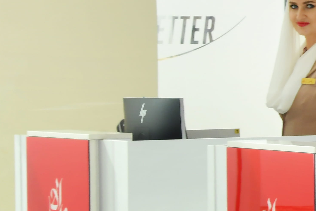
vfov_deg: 5.3
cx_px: 836
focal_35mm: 257
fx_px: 2255
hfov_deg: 7.4
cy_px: 84
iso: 500
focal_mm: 46
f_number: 10
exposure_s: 1/100
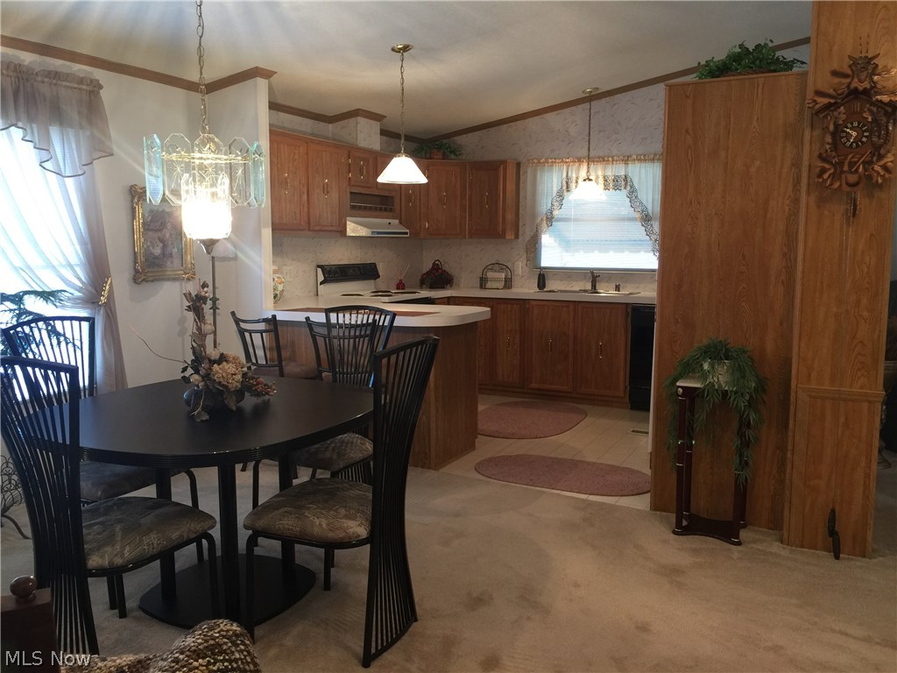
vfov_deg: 48.2
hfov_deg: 61.7
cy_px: 336
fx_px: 751
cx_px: 448
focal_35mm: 29
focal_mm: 4.15
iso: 50
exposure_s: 1/15
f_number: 2.2
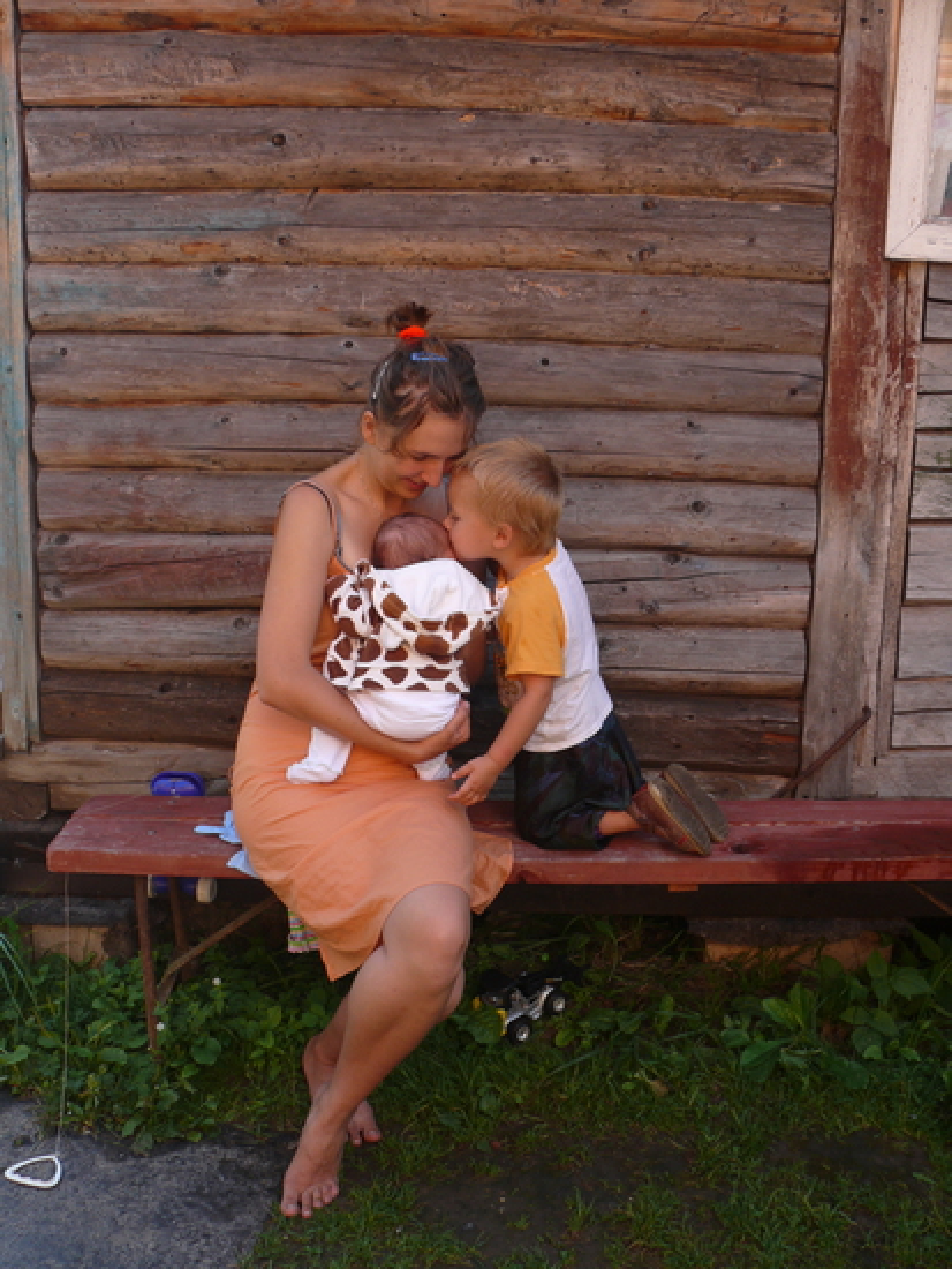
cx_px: 476
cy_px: 634
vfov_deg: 52.6
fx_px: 1282
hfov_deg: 40.7
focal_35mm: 35
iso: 100
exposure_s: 1/160
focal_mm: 7.4
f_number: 4
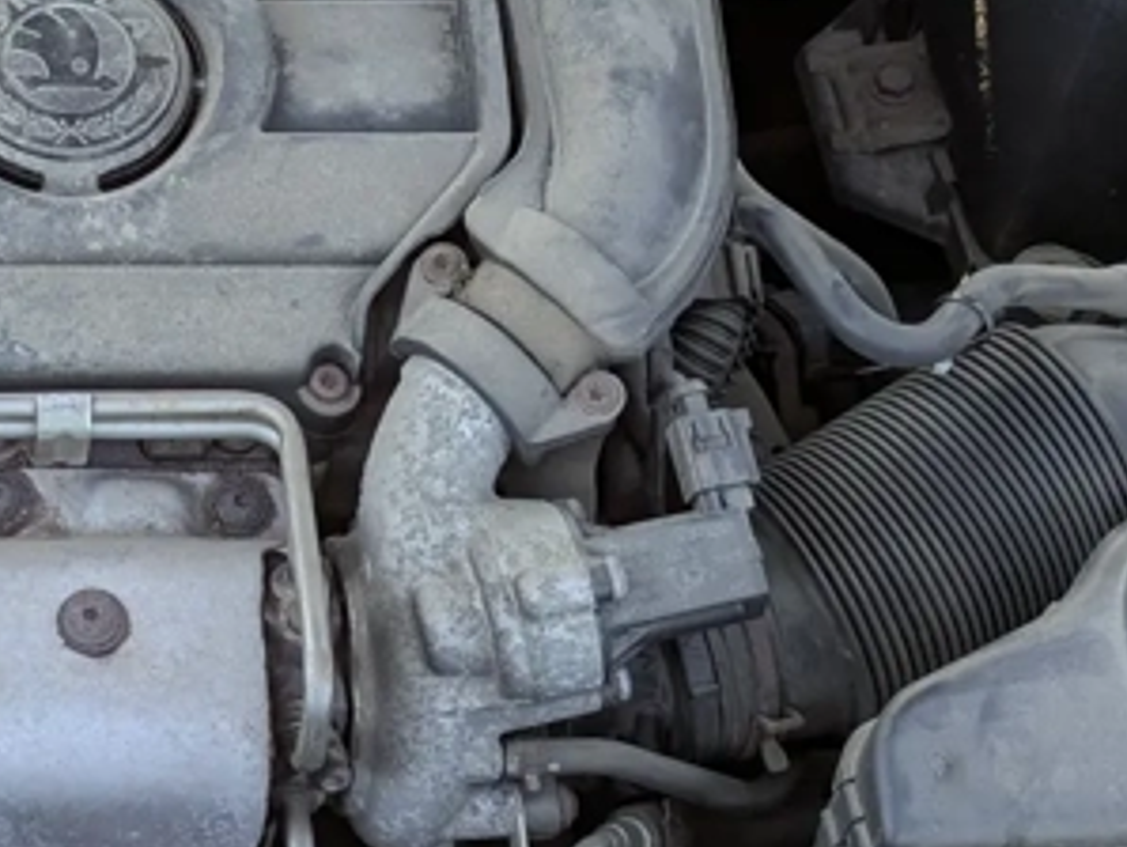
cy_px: 187
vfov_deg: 17.5
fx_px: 2737
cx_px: 136
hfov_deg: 22.7
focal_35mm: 84
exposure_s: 1/368
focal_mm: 5.43
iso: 37
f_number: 1.89
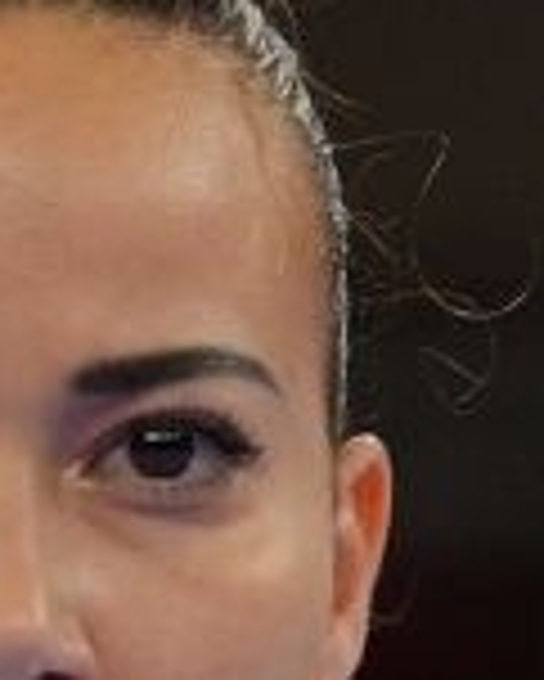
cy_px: 1067
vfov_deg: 0.6
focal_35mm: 3213
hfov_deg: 0.5
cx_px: -391
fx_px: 64598
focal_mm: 192
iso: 200
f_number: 2.8
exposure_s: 1/500
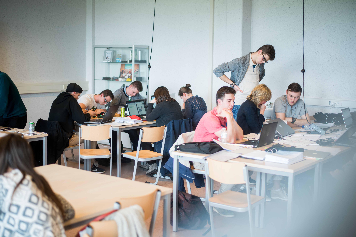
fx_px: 504
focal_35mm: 51
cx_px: 175
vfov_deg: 26.5
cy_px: 117
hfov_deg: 38.9
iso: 400
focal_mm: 50
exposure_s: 1/125
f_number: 1.8
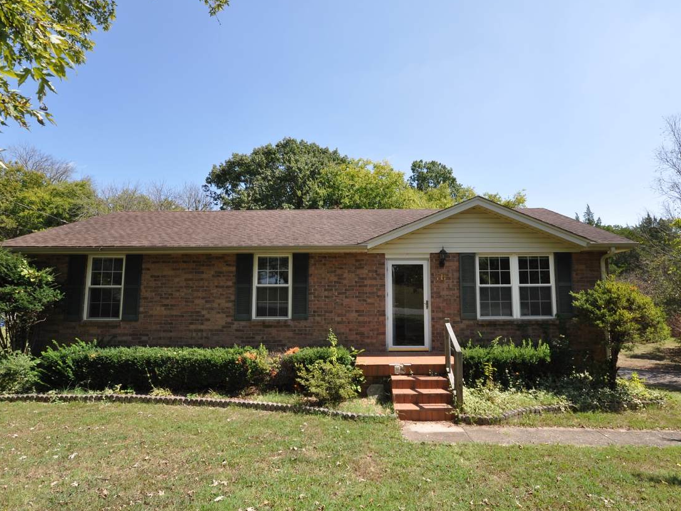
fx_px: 335
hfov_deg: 90.9
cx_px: 359
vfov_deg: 74.7
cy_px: 261
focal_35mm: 17
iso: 200
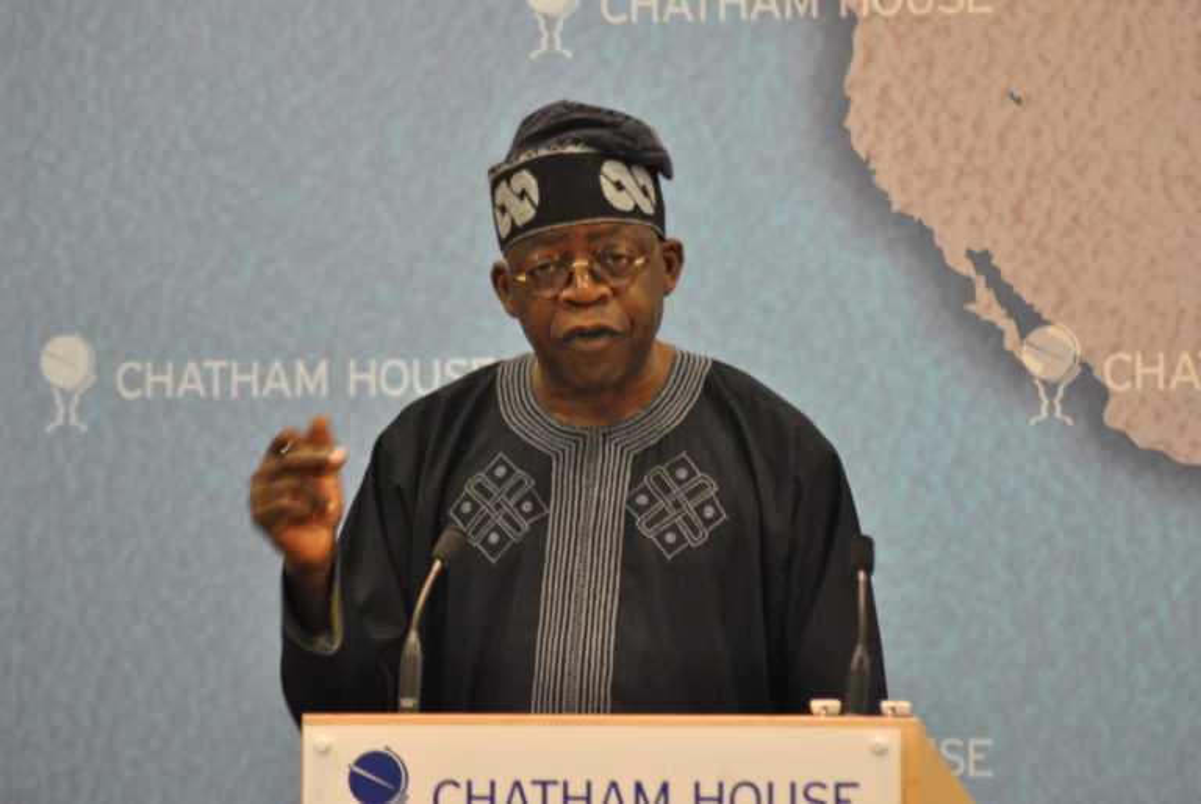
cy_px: 402
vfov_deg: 5.9
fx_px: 7765
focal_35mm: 232
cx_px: 600
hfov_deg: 8.8
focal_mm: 155
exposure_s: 1/40
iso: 800
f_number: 4.5
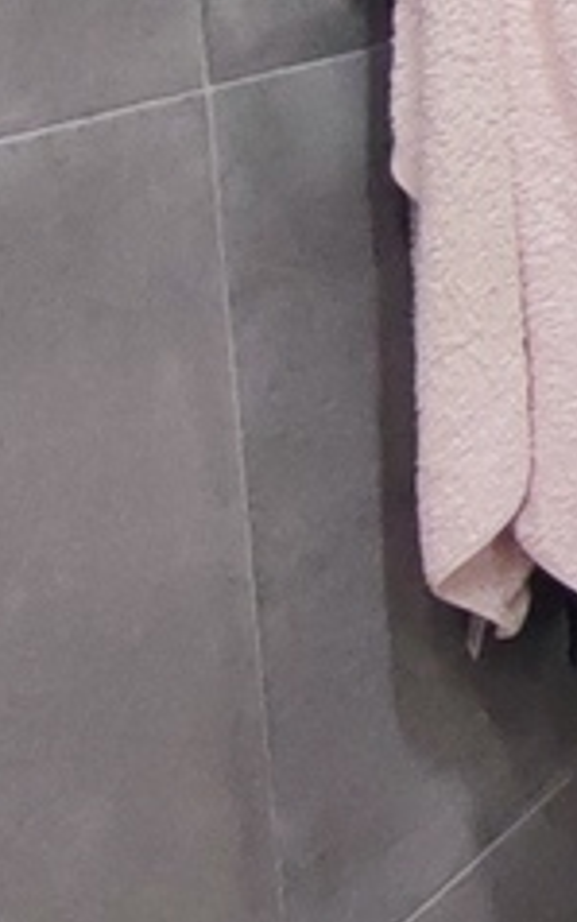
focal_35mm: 91
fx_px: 2287
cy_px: -8
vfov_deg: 21.9
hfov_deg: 10.4
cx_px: 1712
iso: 393
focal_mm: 1.65
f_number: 2.2
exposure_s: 1/50
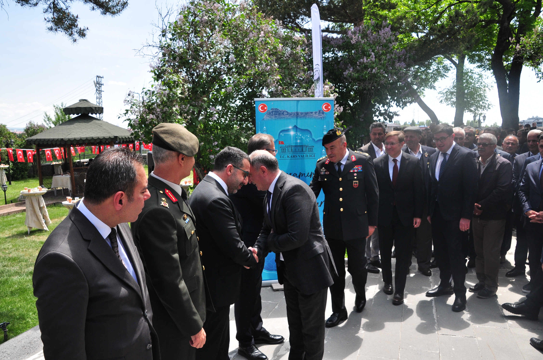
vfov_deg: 47.8
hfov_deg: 67.4
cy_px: 180
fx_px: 407
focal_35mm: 27
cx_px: 272
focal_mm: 18
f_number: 10
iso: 400
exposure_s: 1/400
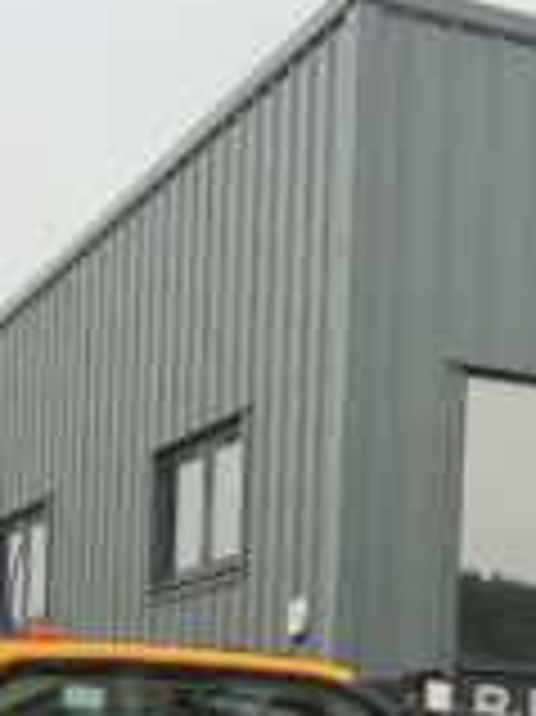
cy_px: 905
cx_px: 541
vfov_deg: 16.0
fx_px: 2419
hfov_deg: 12.5
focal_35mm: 117
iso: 16
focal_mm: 3
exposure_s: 1/160
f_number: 1.8
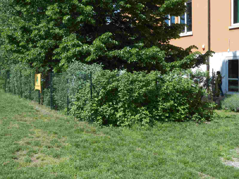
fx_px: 338
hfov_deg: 38.9
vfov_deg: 29.7
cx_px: 120
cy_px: 90
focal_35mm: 49
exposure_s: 1/320
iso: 80
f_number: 4.8
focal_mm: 8.8
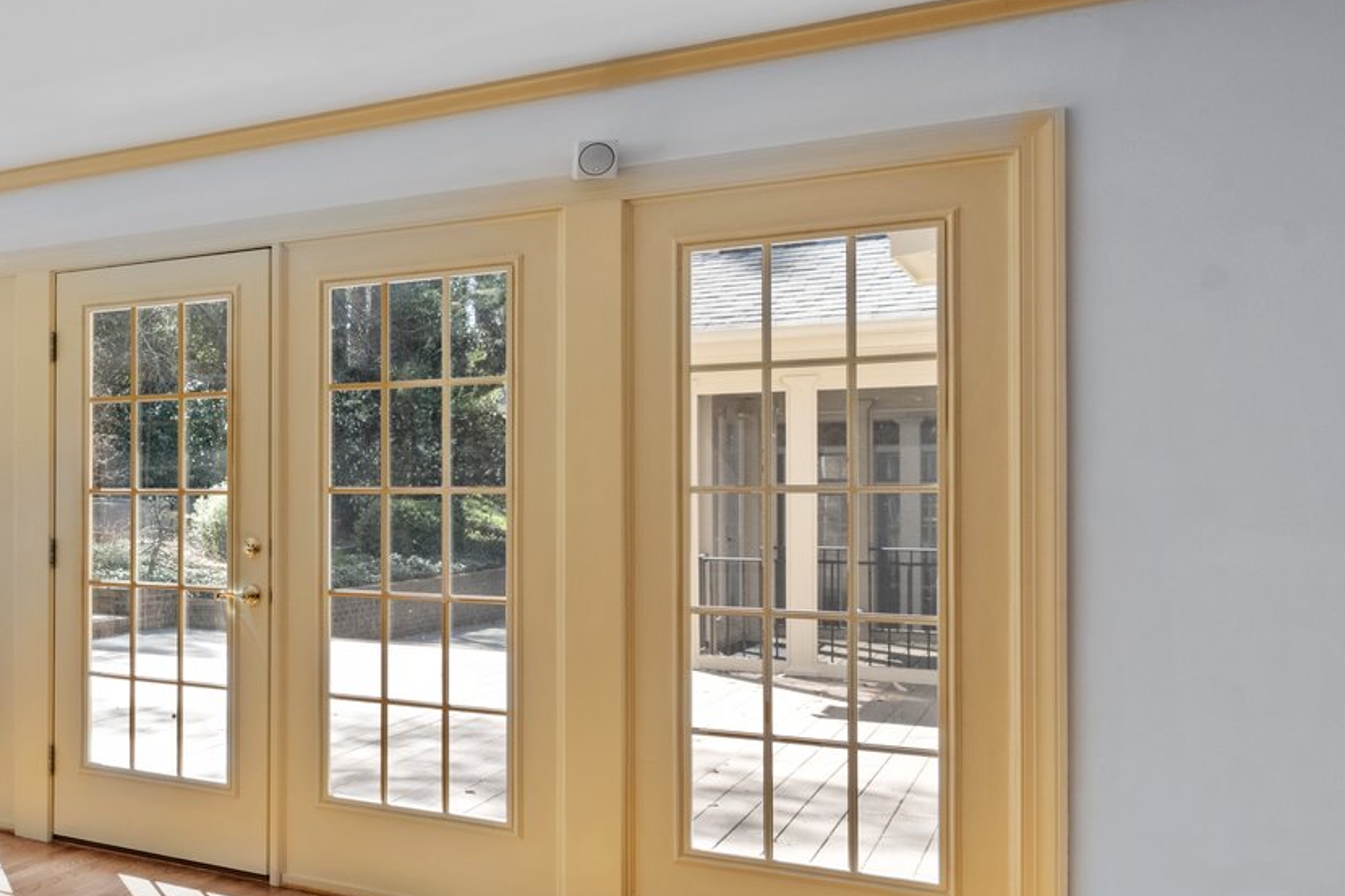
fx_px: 1382
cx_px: -159
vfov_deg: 35.9
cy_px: 490
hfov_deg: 40.9
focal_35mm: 37
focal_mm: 15
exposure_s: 1/20
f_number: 7.1
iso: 400
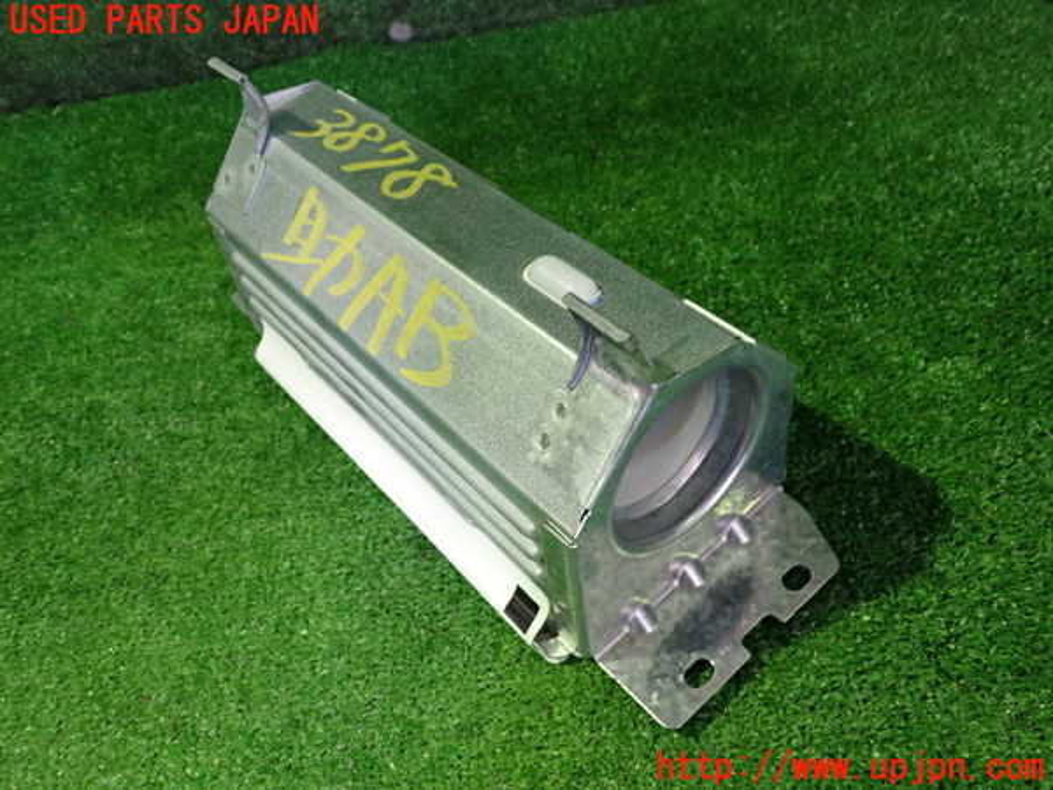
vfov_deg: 46.8
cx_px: 526
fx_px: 913
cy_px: 395
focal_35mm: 30
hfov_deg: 60.0
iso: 640
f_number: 2.3
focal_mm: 5.4
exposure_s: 1/30
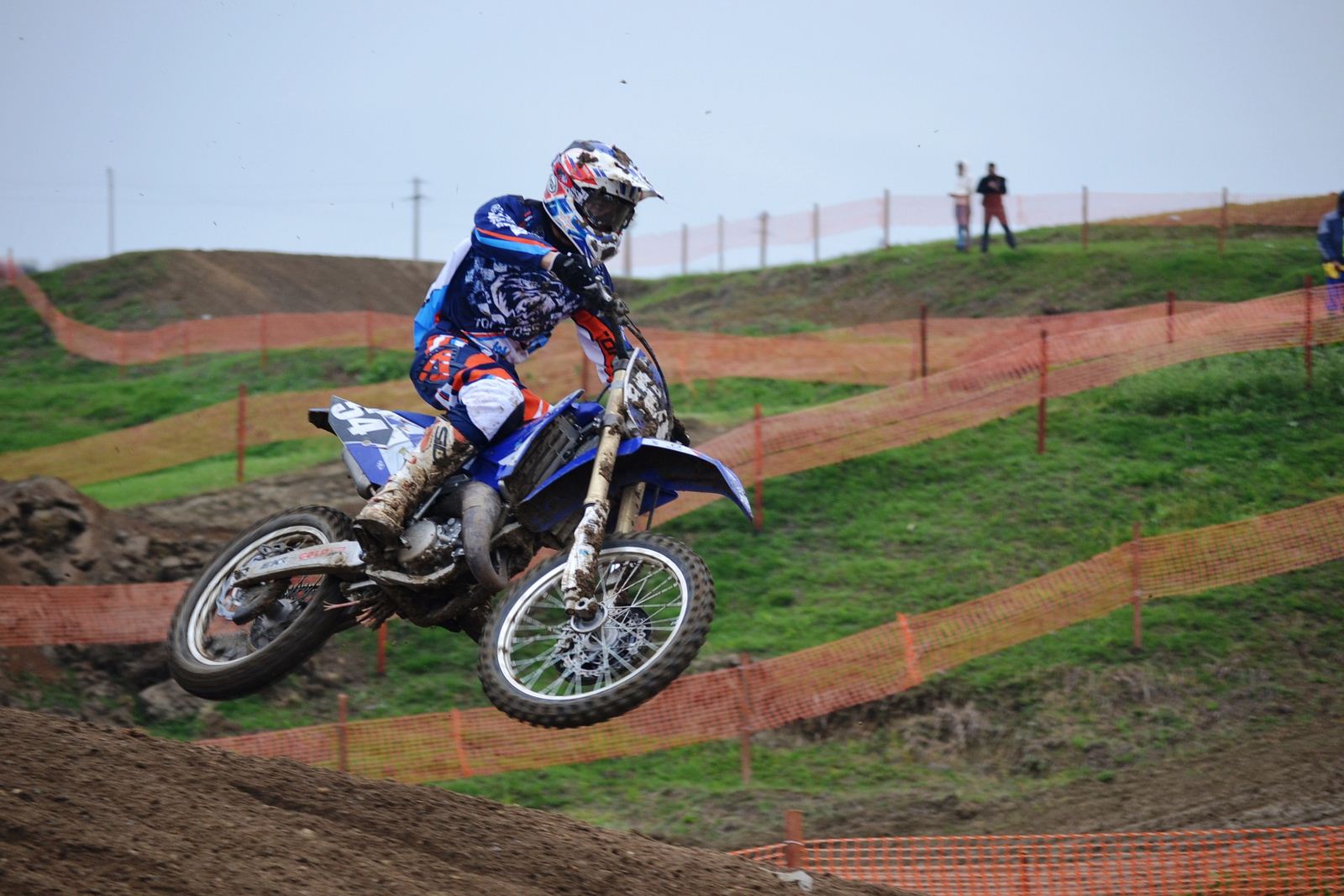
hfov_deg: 13.7
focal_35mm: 150
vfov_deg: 9.2
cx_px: 672
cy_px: 448
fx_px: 5600
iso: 400
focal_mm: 100
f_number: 4.5
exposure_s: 1/500
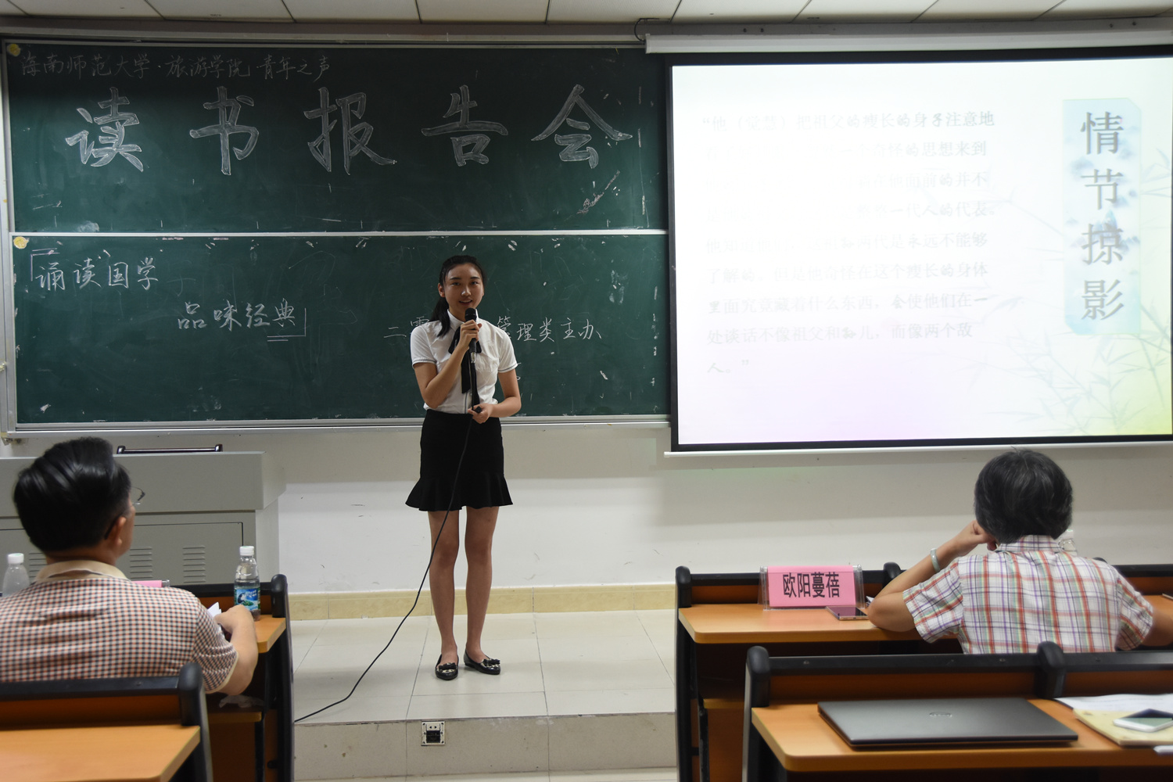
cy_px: 391
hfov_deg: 45.0
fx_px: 1417
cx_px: 586
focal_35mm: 44
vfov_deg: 30.8
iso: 800
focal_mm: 29
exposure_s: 1/50
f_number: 4
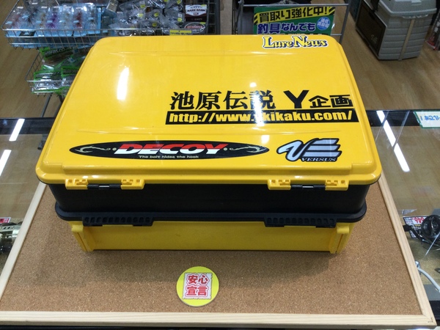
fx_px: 394
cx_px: 220
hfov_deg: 58.4
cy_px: 165
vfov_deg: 45.4
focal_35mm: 31
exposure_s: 1/30
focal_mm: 3.3
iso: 32
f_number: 2.4
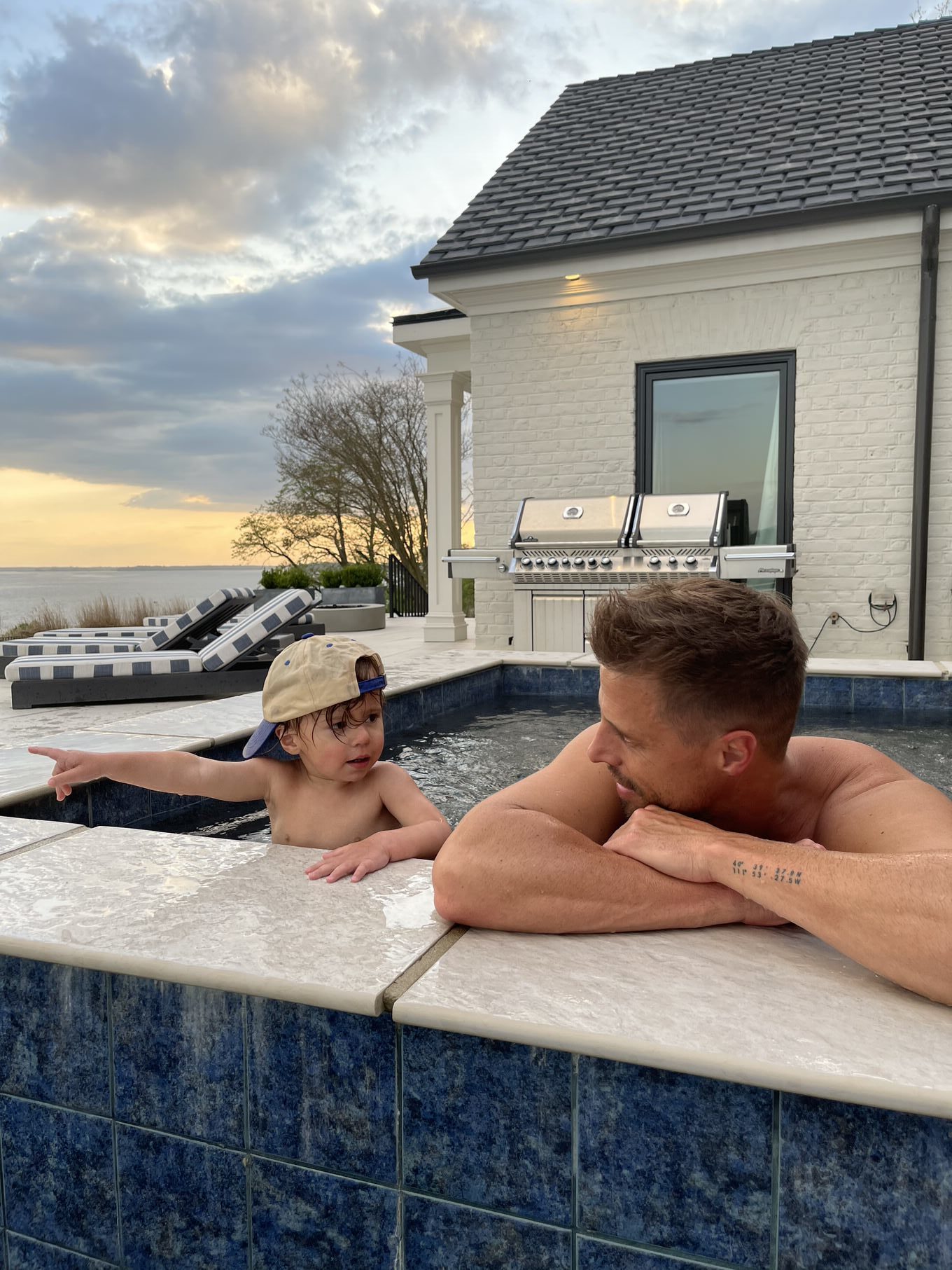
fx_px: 953
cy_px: 635
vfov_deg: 67.3
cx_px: 476
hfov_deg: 53.1
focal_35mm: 26
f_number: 1.6
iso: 32
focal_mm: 5.1
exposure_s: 1/679
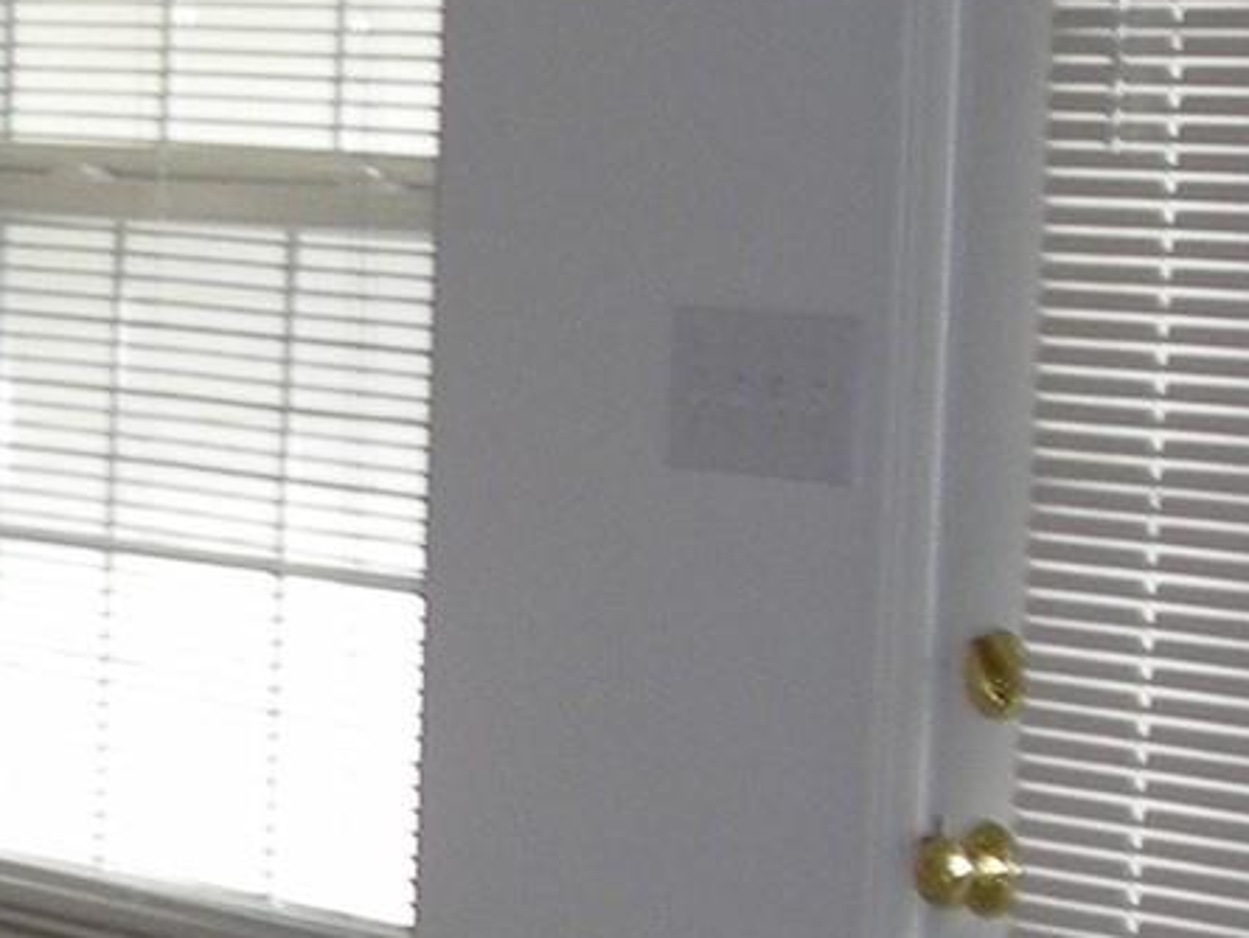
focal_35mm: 175
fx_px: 6316
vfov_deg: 8.4
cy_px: 1039
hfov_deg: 10.4
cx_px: -1238
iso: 81
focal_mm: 6.3
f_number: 3.2
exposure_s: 1/30
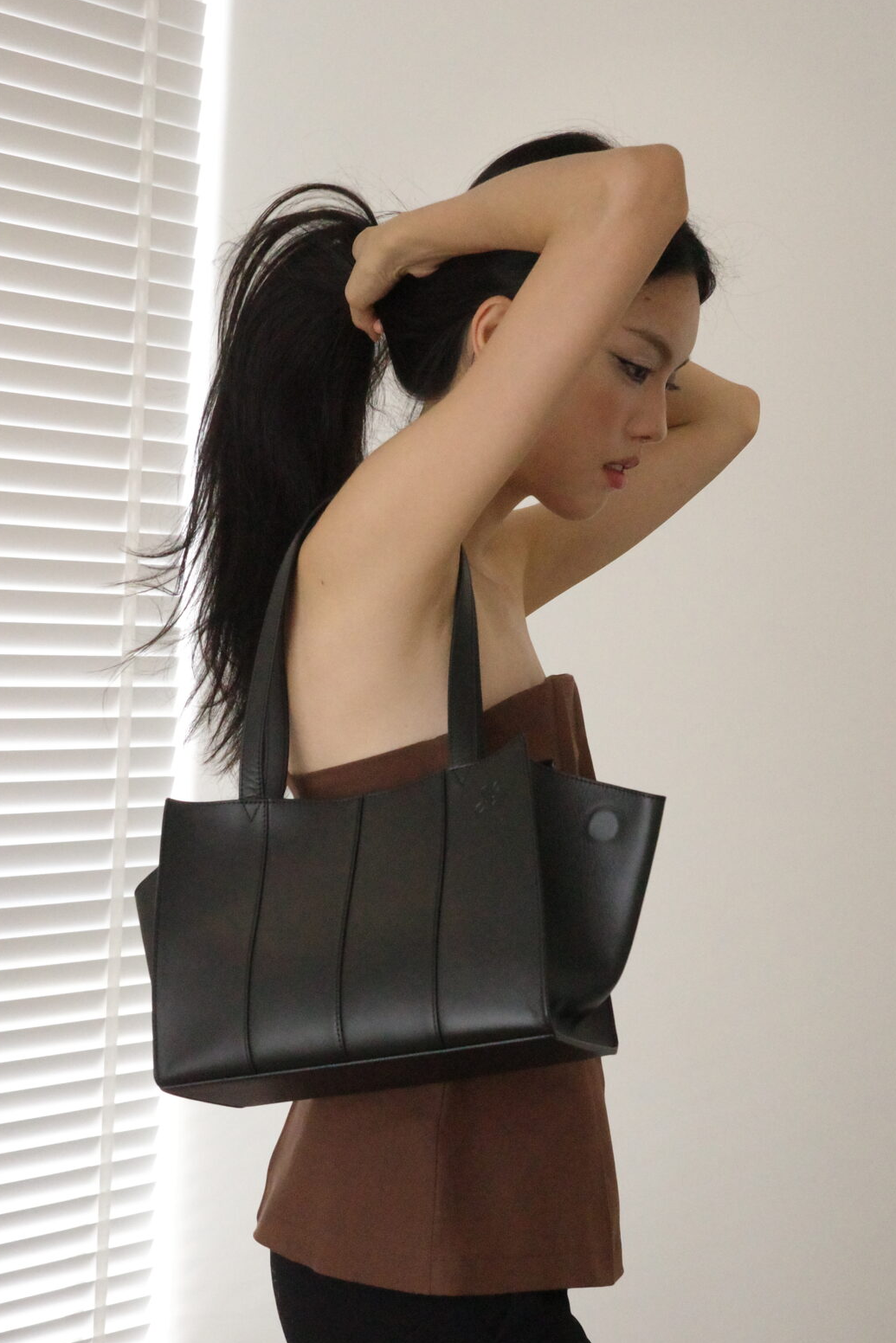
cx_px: 314
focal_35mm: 66
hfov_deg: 20.6
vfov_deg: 30.3
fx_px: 2463
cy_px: 868
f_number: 5.6
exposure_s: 1/640
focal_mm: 26
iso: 6400
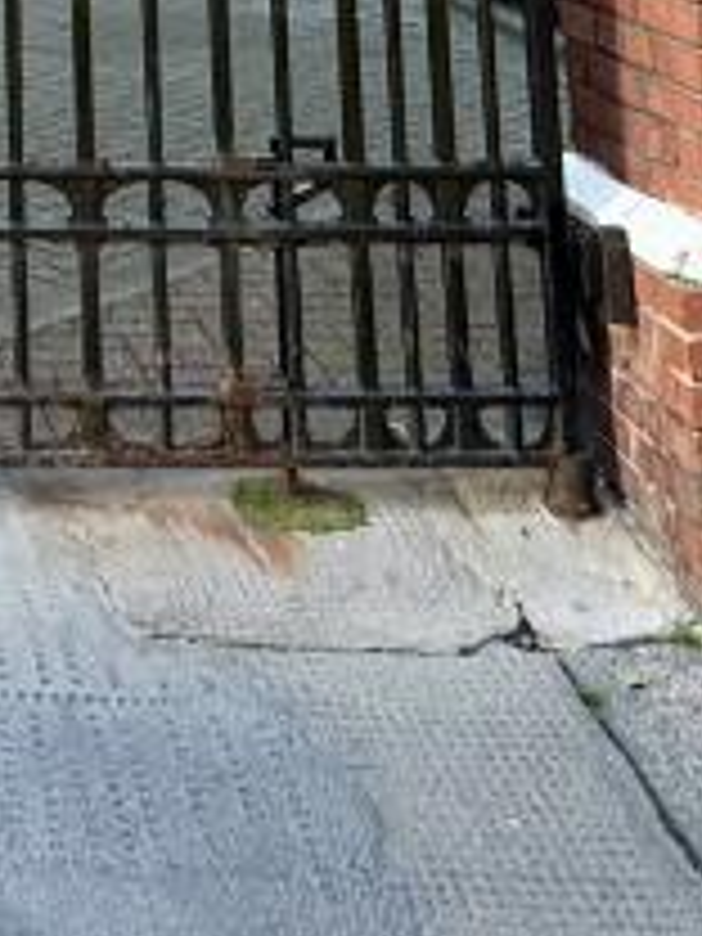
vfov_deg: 21.5
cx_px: -302
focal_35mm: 69
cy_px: -612
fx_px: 1866
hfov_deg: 19.1
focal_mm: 2.22
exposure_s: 1/127
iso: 40
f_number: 2.2
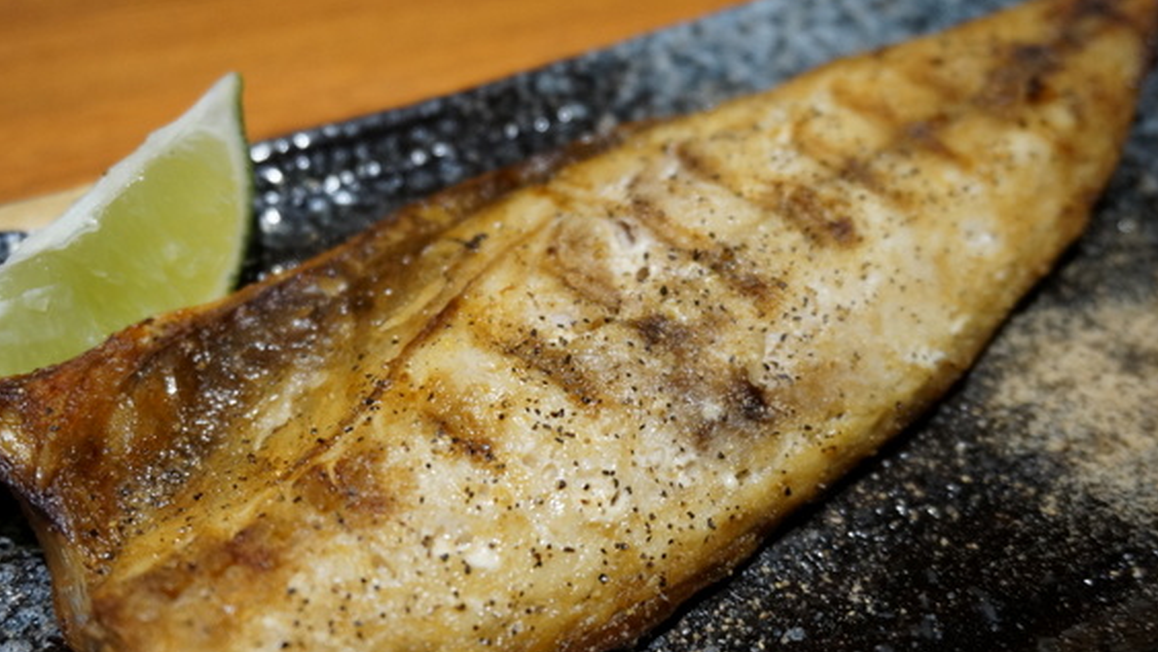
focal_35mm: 45
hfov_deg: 45.8
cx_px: 555
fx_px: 1370
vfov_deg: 26.7
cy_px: 394
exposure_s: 1/60
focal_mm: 25
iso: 800
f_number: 4.5
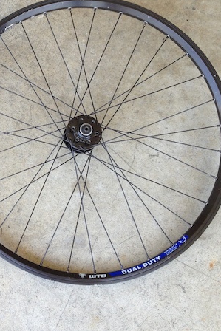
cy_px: 138
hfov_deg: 19.9
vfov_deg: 30.9
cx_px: -31
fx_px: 598
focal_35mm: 65
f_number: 2.4
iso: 64
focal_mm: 4.28
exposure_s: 1/120
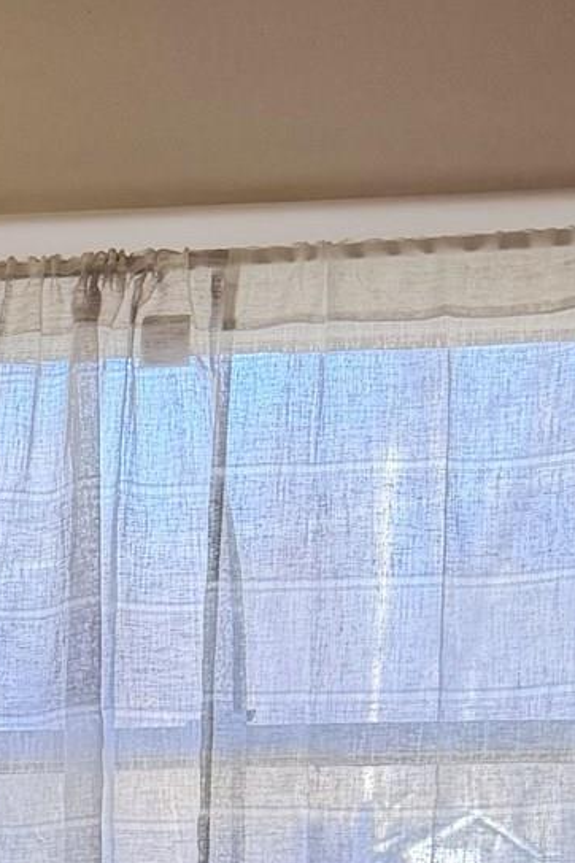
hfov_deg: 11.6
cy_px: 1168
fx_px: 2539
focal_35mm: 106
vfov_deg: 17.8
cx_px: -580
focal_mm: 6.76
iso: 80
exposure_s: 1/228
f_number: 1.78
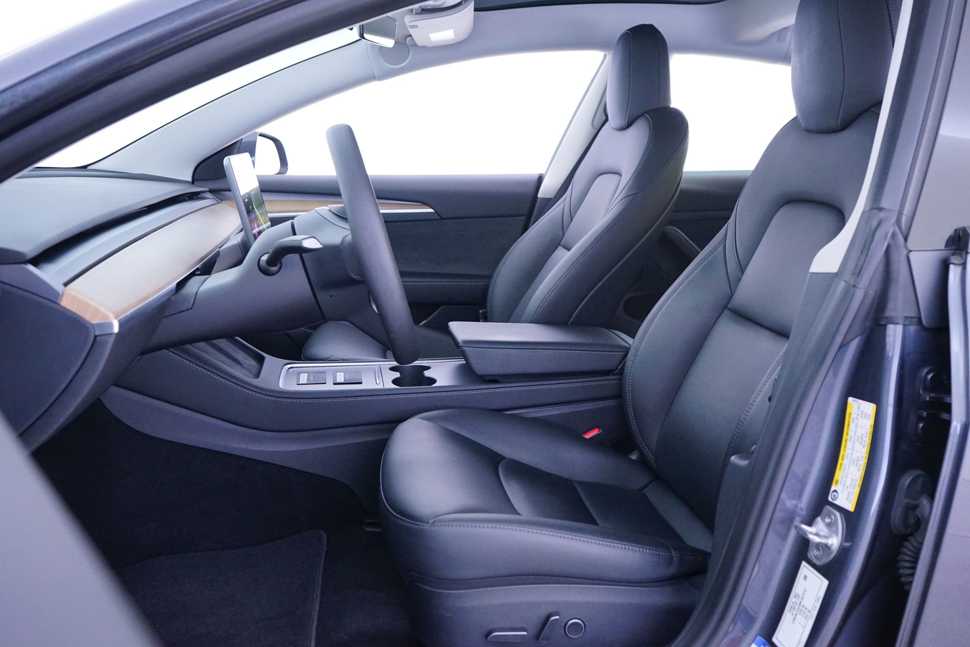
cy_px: 324
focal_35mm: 32
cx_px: 485
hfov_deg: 58.7
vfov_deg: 41.1
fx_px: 862
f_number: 5.6
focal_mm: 32
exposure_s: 1/13
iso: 3200
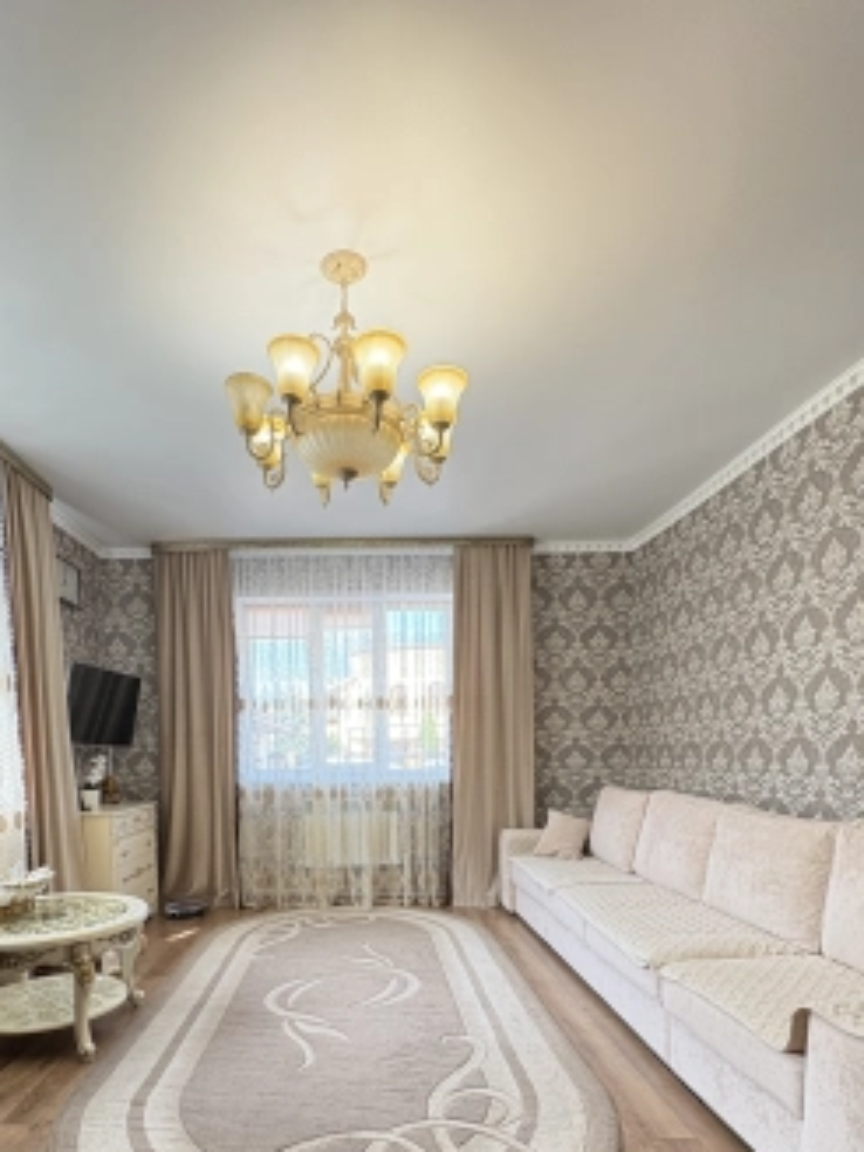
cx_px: 360
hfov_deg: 65.5
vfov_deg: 77.5
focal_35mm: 20
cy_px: 818
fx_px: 666
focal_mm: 2.22
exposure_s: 1/76
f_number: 2.2
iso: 250
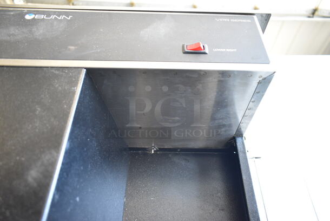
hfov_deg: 67.3
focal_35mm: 27
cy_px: 110
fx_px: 248
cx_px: 165
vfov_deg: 48.0
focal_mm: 18
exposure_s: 1/30
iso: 1100
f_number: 3.5
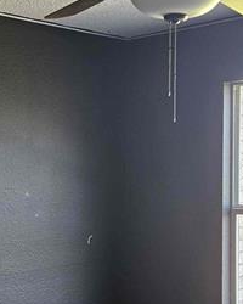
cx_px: 73
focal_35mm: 69
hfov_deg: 22.0
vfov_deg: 27.5
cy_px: 182
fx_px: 620
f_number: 1.8
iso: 320
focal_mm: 5.4
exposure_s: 1/170
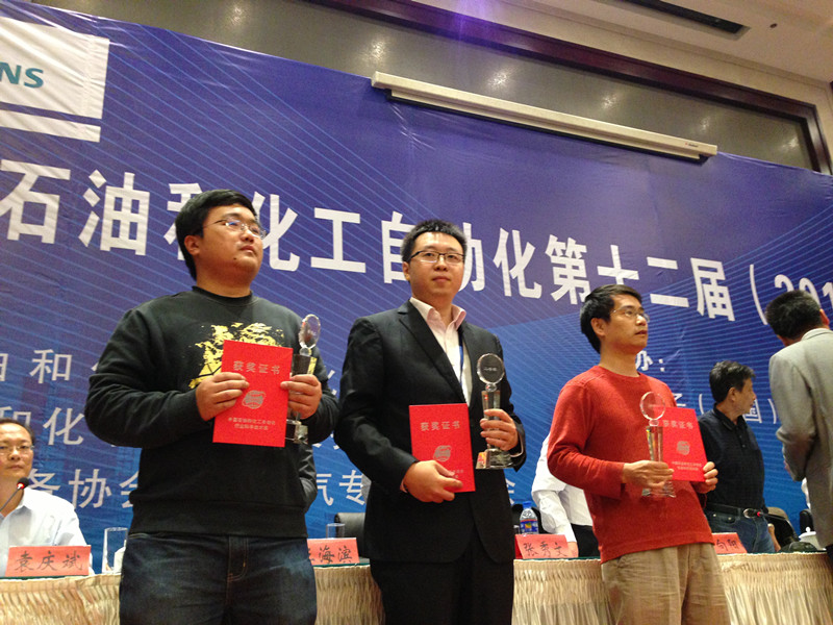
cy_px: 312
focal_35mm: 33
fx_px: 794
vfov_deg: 42.9
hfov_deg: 55.4
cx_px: 416
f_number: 2.4
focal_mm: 4.13
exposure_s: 1/20
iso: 320
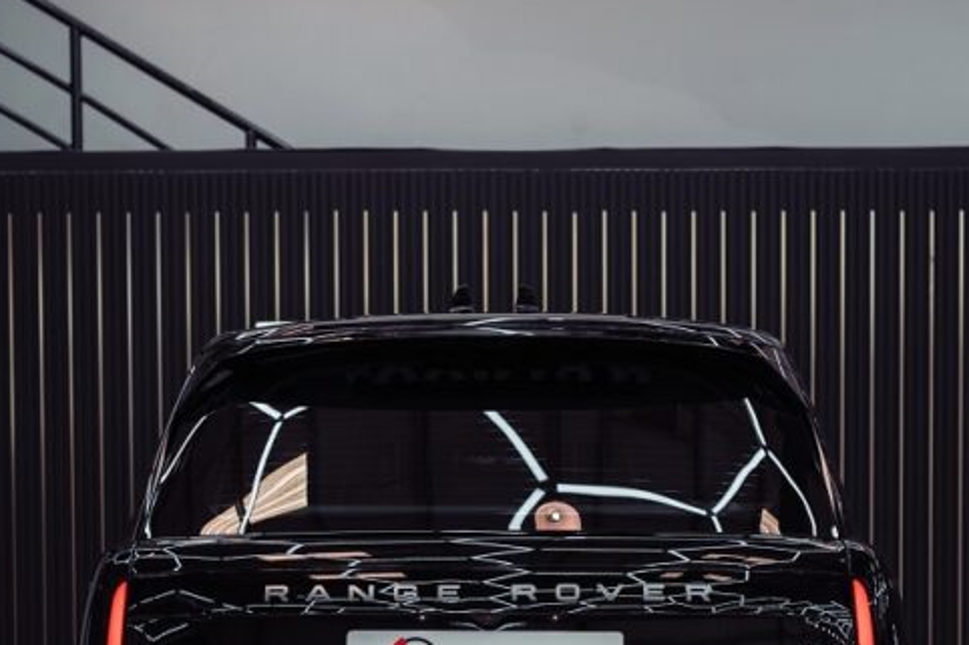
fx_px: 2502
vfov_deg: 14.4
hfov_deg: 21.9
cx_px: 491
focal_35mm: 93
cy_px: 688
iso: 100
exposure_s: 1/160
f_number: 2.2
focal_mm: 35
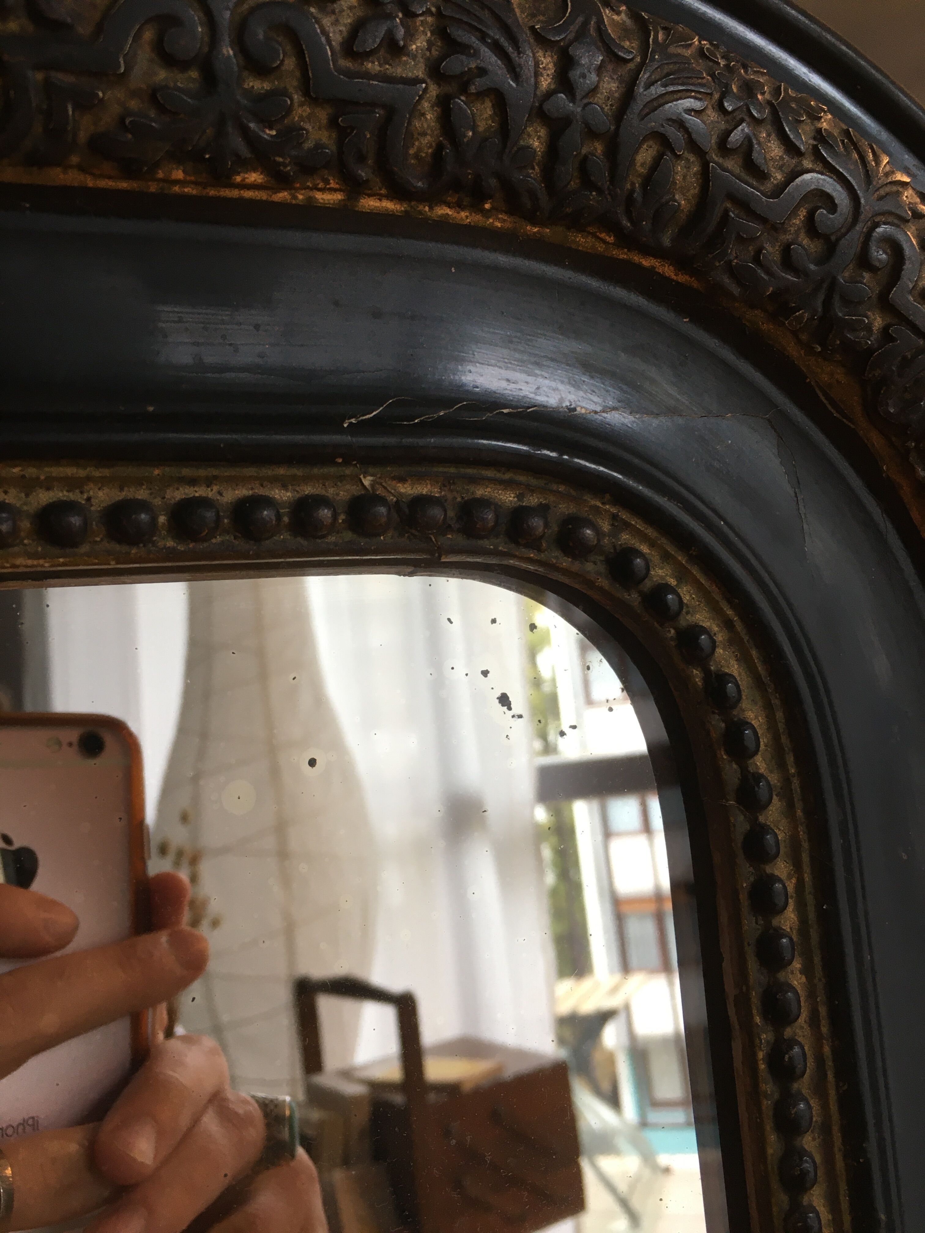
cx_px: 462
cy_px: 616
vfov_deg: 61.7
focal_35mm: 29
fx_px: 1033
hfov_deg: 48.2
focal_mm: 4.15
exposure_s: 1/33
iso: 64
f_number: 2.2
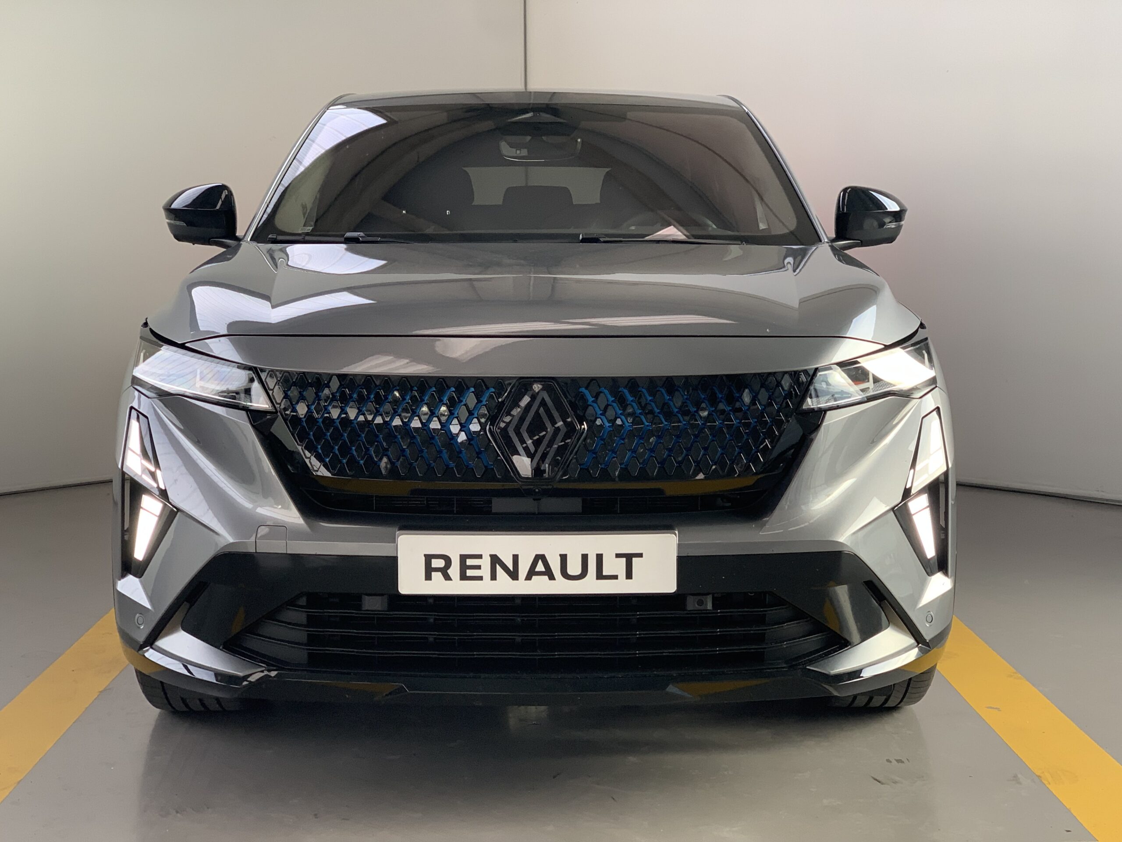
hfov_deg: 36.8
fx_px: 1685
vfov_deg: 28.0
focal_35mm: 52
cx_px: 561
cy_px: 421
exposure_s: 1/91
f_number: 2.4
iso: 80
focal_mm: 6
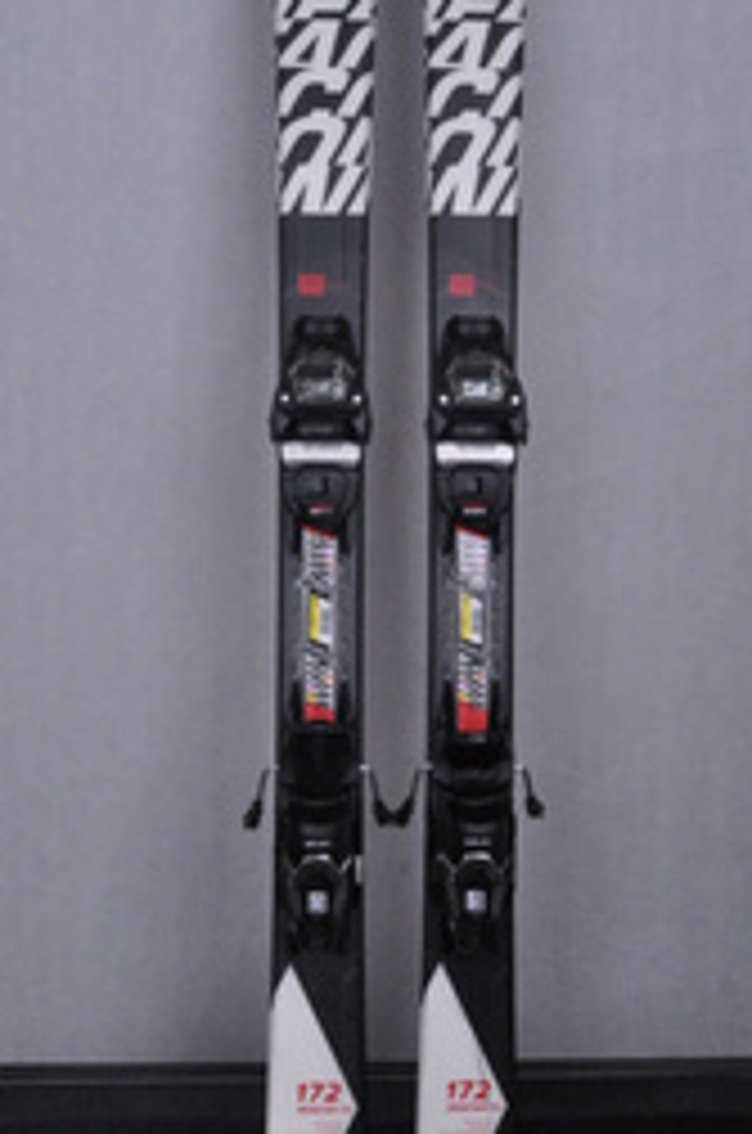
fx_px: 1856
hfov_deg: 22.9
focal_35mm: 59
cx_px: 390
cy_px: 482
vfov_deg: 33.9
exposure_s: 1/125
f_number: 11
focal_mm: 22
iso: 3200
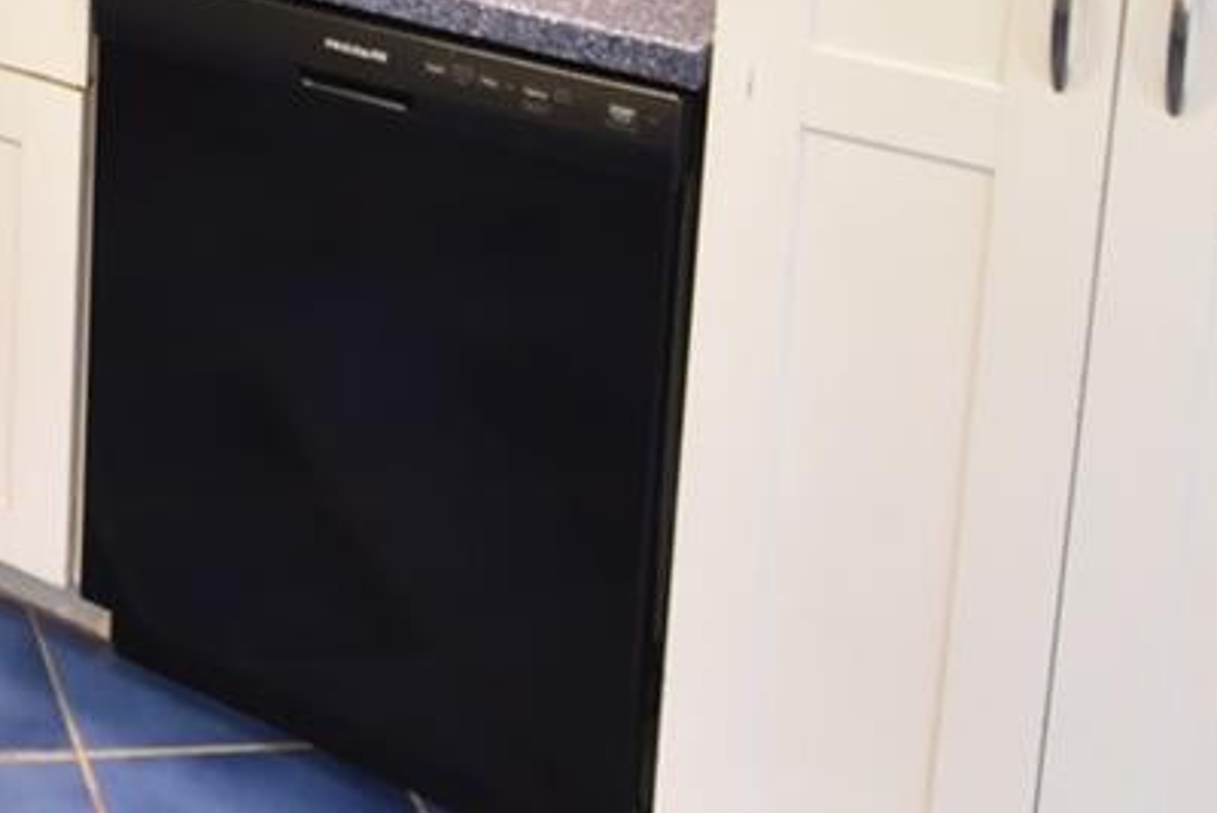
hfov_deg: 28.9
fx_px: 2029
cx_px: -246
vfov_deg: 19.8
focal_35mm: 60
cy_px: -390
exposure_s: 1/20
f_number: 3.5
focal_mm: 10
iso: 800
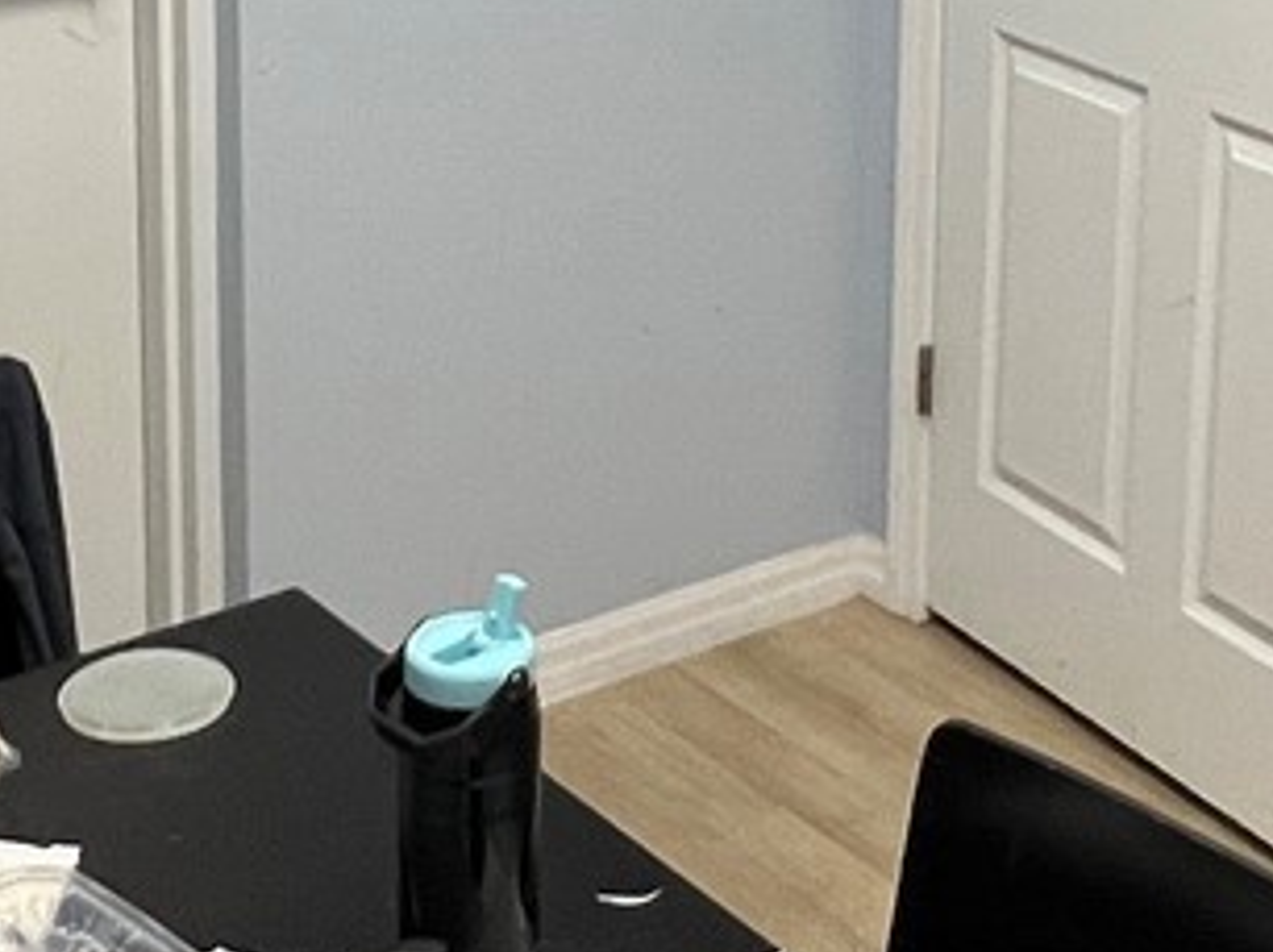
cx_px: 749
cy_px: -191
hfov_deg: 28.5
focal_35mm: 68
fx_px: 2499
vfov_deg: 20.2
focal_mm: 1.57
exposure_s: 1/120
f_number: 1.8
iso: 160
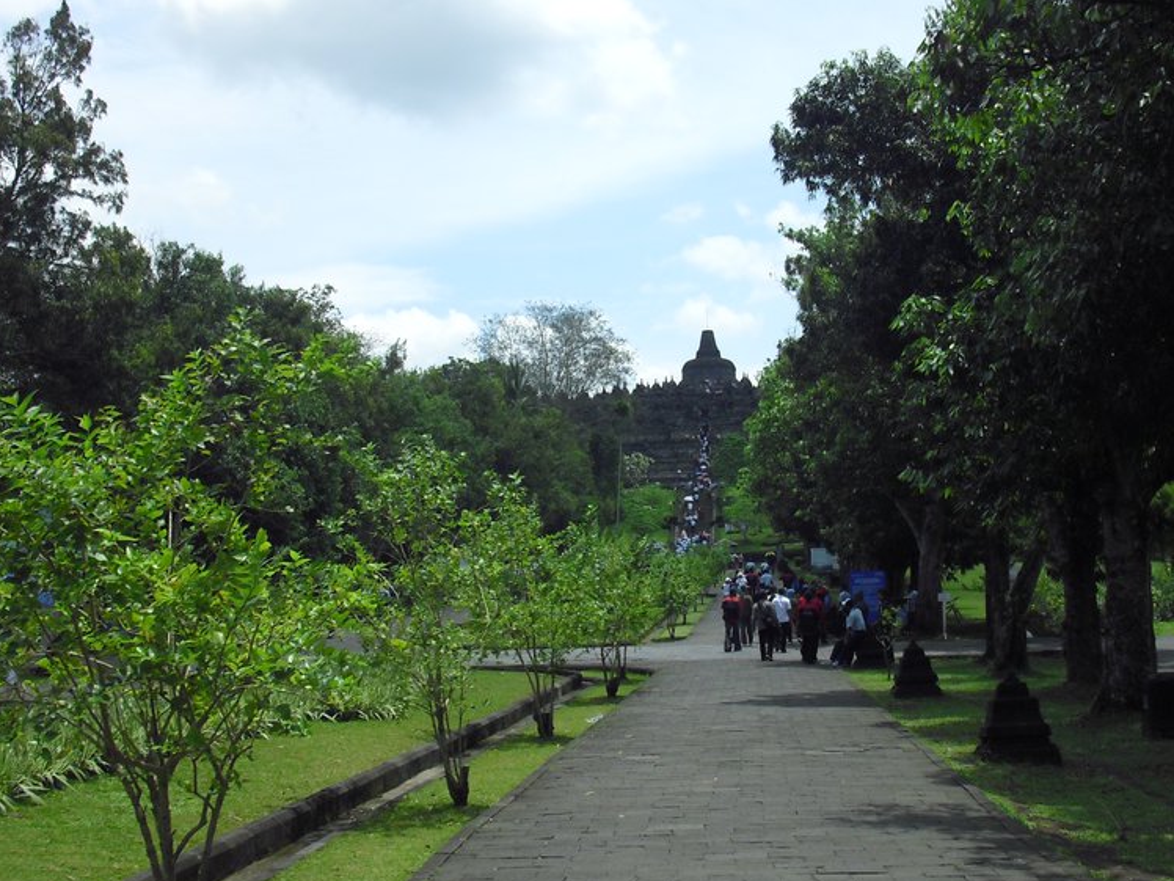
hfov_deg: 36.8
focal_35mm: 52
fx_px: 1764
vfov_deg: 28.0
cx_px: 600
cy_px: 426
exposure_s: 1/250
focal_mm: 6.2
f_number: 8
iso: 100
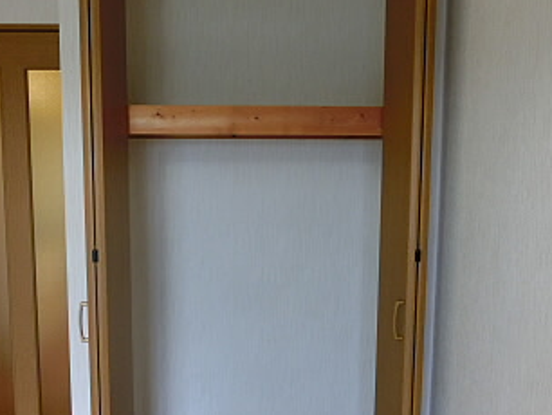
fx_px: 575
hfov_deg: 51.3
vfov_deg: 39.7
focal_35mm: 36
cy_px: 219
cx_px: 255
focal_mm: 5.4
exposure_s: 1/40
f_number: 2.8
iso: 400
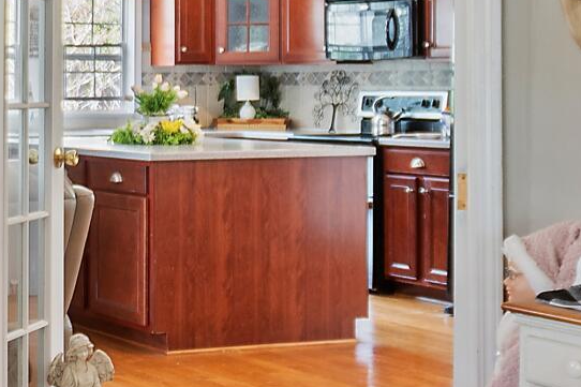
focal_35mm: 83
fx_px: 1339
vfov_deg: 16.4
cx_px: -207
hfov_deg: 21.7
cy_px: 150
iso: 100
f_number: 4.5
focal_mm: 10
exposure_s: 1/2
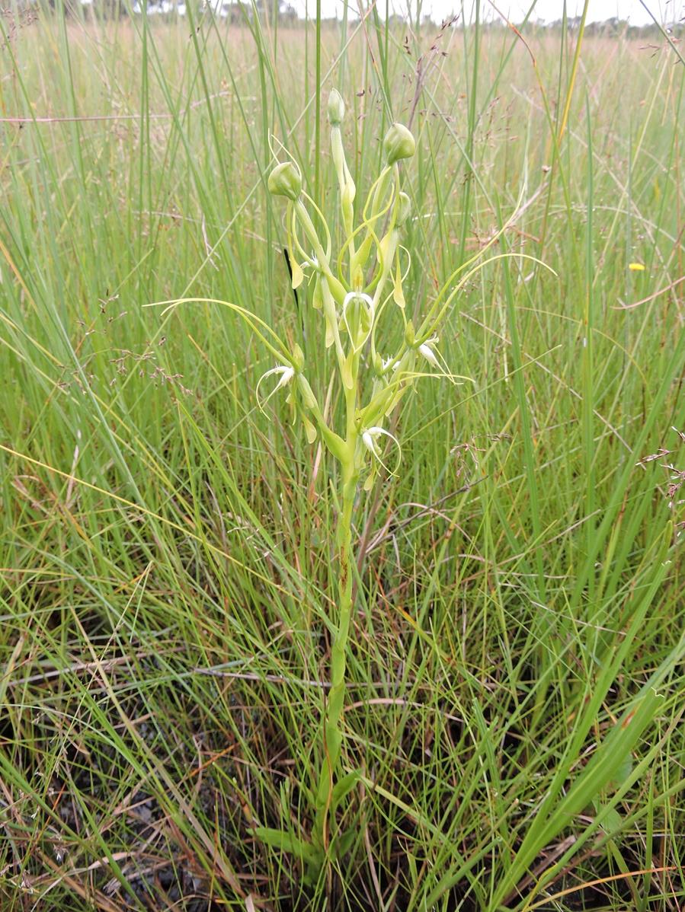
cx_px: 342
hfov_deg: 56.8
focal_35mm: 24
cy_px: 456
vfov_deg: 71.6
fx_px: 633
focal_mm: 4.3
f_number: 3.3
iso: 100
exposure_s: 1/200
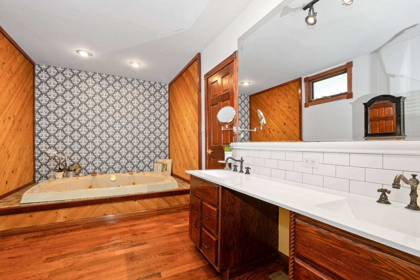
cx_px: 210
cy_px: 140
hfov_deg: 100.4
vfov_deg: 77.3
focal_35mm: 15
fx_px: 175
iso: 250
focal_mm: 10
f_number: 7.1
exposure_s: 1/8
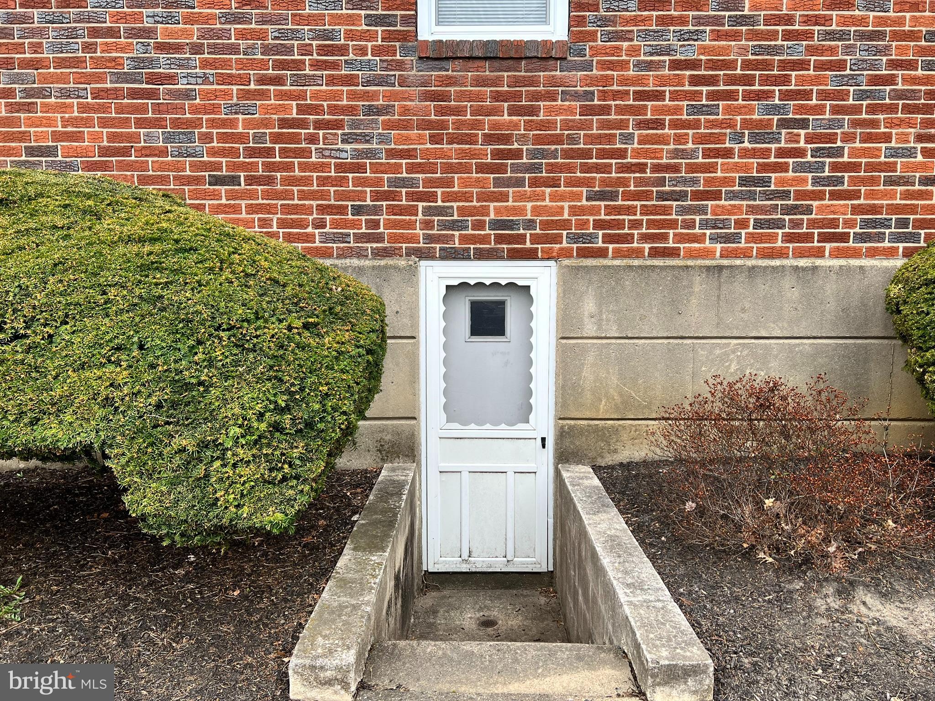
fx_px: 702
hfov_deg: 67.3
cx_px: 468
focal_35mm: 26
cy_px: 350
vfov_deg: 53.1
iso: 50
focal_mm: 5.7
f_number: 1.5
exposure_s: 1/769
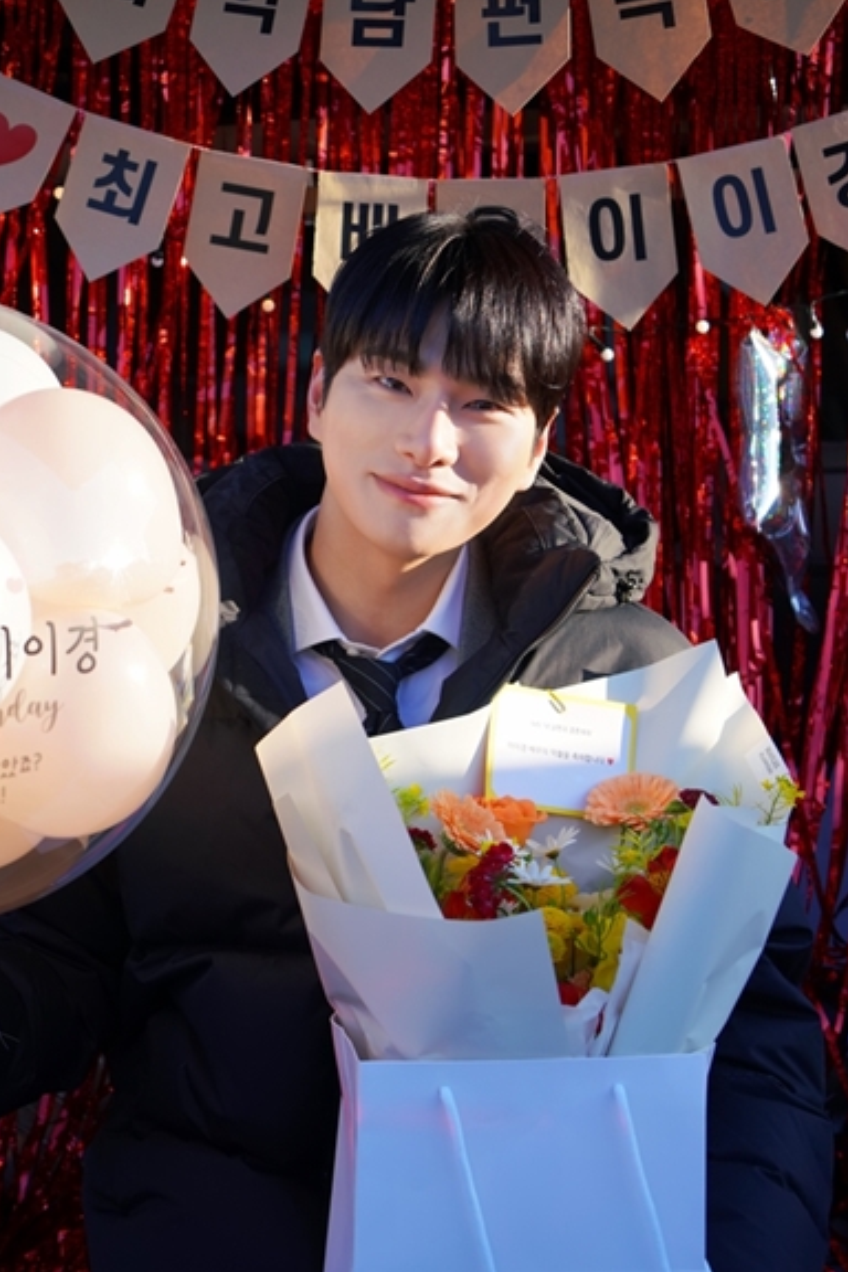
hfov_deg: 25.0
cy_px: 704
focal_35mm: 54
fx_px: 1908
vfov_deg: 36.8
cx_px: 369
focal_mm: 42
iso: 160
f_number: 3.2
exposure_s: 1/500
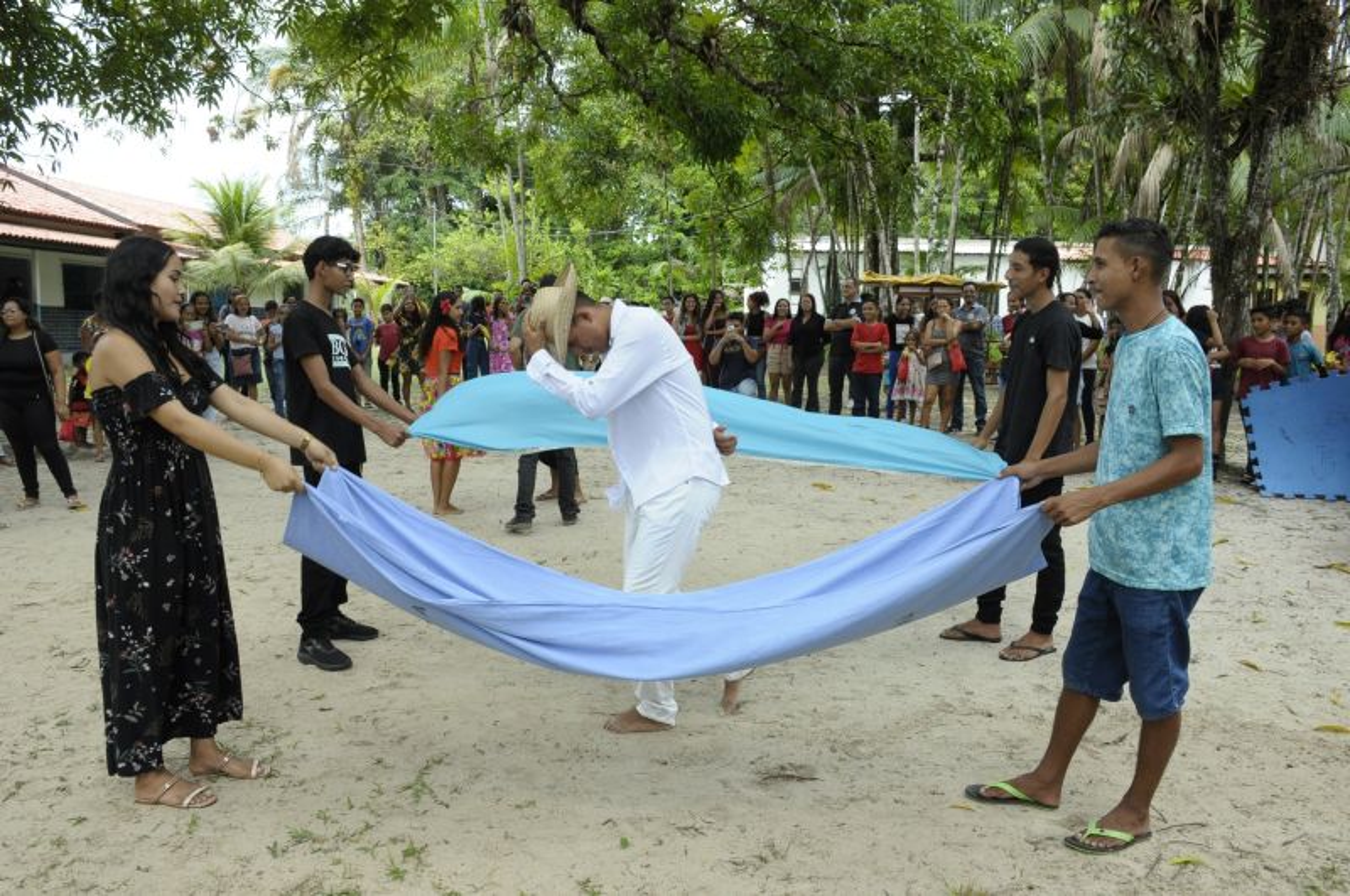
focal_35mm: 27
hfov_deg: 67.5
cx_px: 675
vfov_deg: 47.8
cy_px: 448
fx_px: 1011
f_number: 9
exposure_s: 1/320
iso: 800
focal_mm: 18
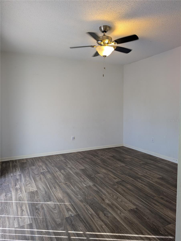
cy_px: 120
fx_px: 167
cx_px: 90
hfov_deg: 56.9
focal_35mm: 24
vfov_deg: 71.5
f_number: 1.68
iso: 97
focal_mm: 6.9
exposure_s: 1/107
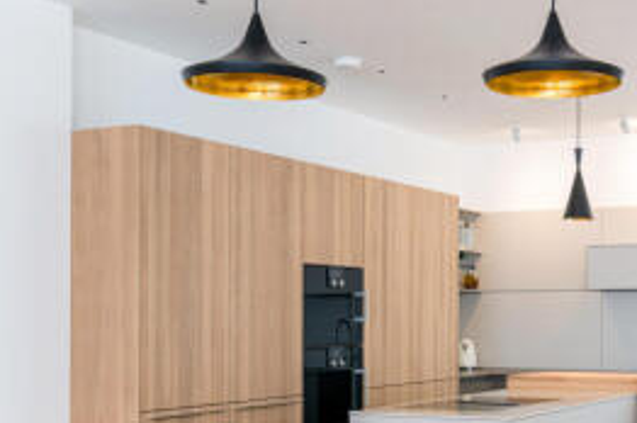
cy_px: 344
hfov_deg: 32.1
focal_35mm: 60
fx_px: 1060
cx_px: 554
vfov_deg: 22.2
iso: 400
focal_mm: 33
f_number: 8
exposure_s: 1/8
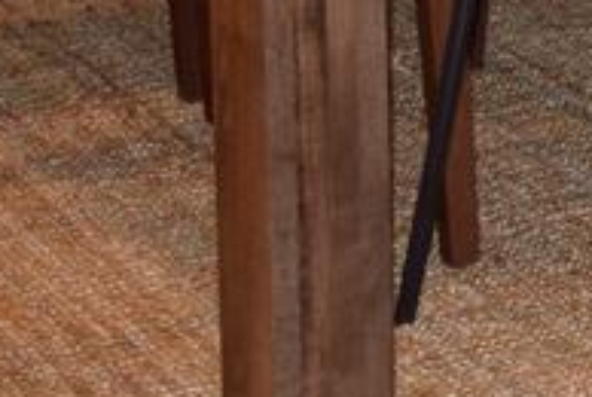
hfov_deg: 9.8
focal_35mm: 200
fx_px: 3294
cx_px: 1004
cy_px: -464
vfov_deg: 6.6
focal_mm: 18
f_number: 4.5
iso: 800
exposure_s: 1/80
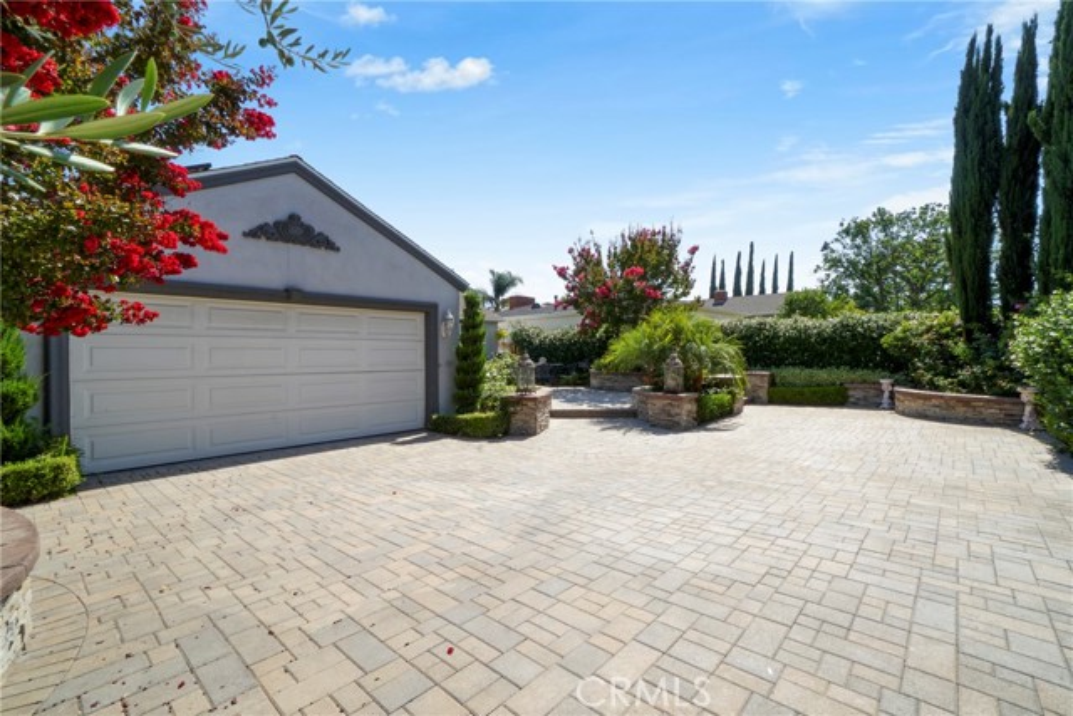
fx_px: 447
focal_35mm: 15
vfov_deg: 77.4
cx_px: 536
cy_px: 358
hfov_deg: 100.4
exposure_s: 1/30
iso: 100
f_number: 22
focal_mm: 10
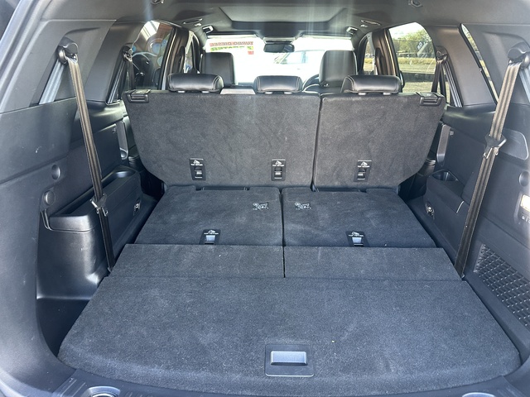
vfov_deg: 56.8
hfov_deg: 71.6
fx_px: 367
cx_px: 265
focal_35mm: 24
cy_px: 198
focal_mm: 6.86
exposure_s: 1/60
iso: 250
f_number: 1.78
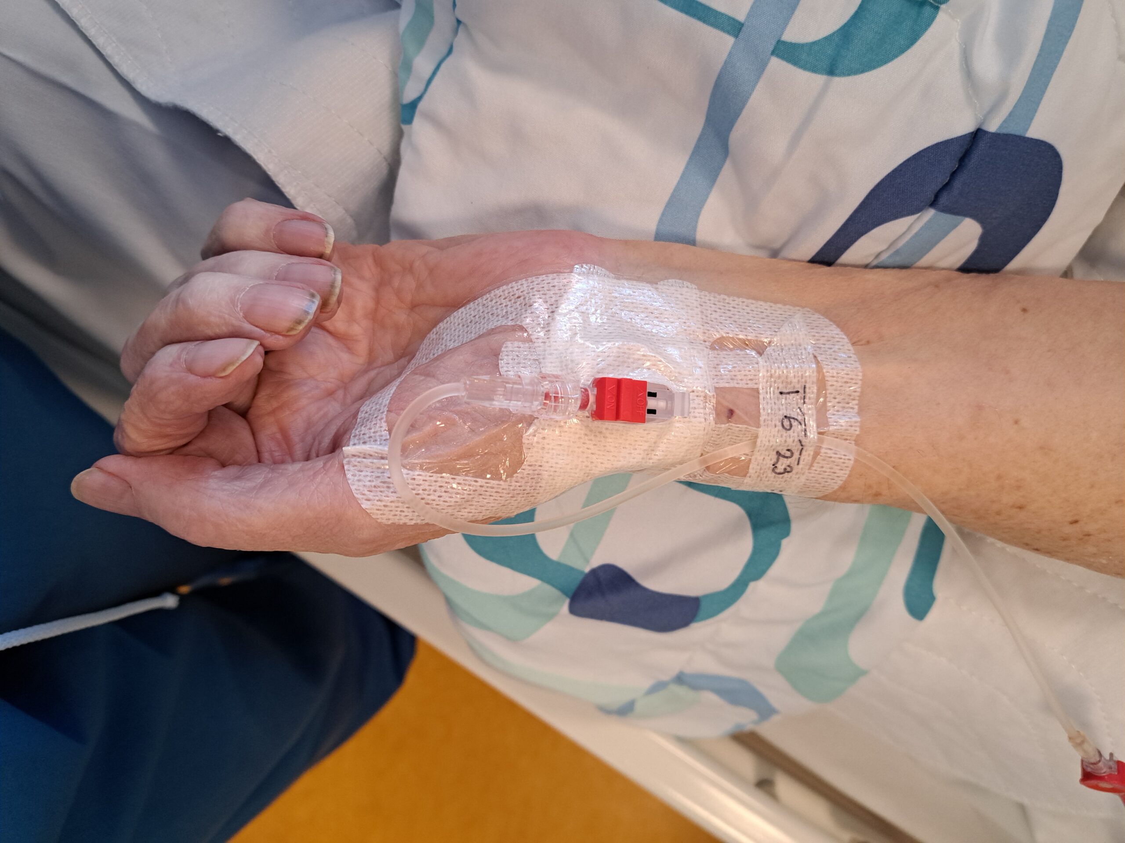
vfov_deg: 56.8
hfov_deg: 71.6
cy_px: 422
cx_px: 562
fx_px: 780
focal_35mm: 24
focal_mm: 5.23
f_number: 1.8
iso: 200
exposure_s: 1/50
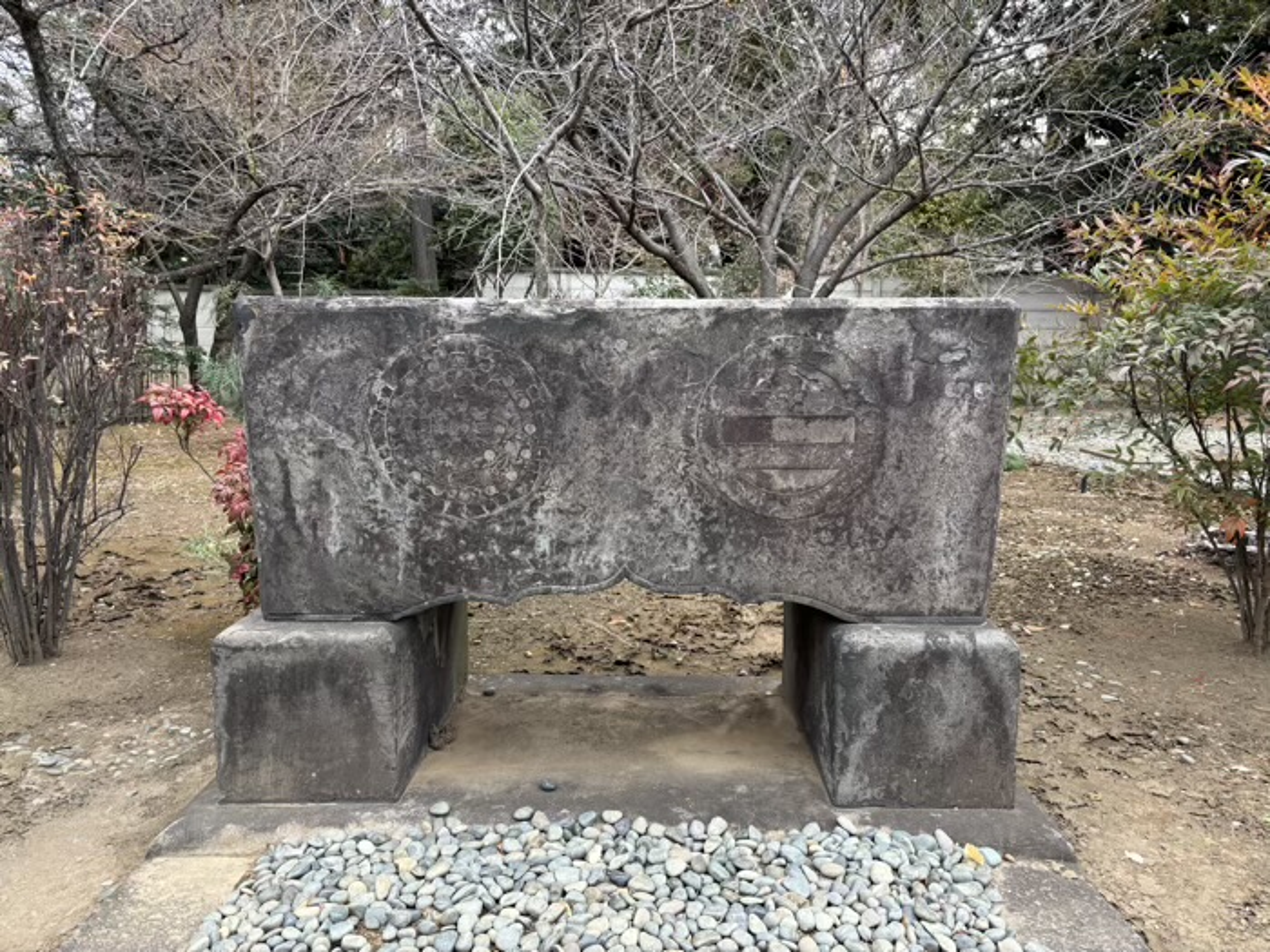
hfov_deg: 67.3
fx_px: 954
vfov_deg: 53.1
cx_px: 635
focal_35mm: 26
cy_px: 476
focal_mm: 5.96
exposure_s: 1/121
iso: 125
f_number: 1.6
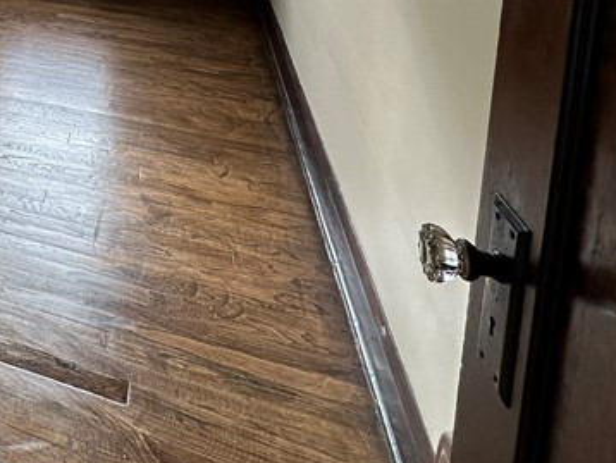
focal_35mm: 40
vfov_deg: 28.3
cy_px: -165
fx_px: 712
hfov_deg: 36.7
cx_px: -112
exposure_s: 1/99
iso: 100
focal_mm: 2.22
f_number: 2.2
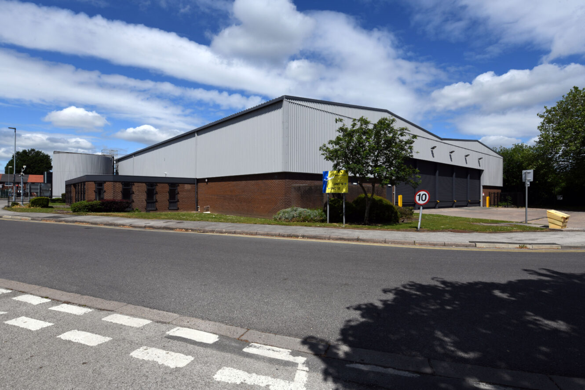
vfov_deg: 64.6
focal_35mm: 19
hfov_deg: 86.9
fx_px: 309
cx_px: 292
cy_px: 195
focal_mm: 19
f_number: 16
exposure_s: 1/400
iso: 250
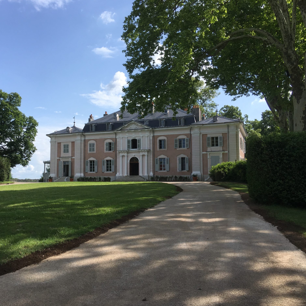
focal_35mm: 35
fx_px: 350
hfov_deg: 46.9
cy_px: 155
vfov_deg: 47.2
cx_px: 120
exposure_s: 1/1508
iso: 25
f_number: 2.2
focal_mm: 4.15
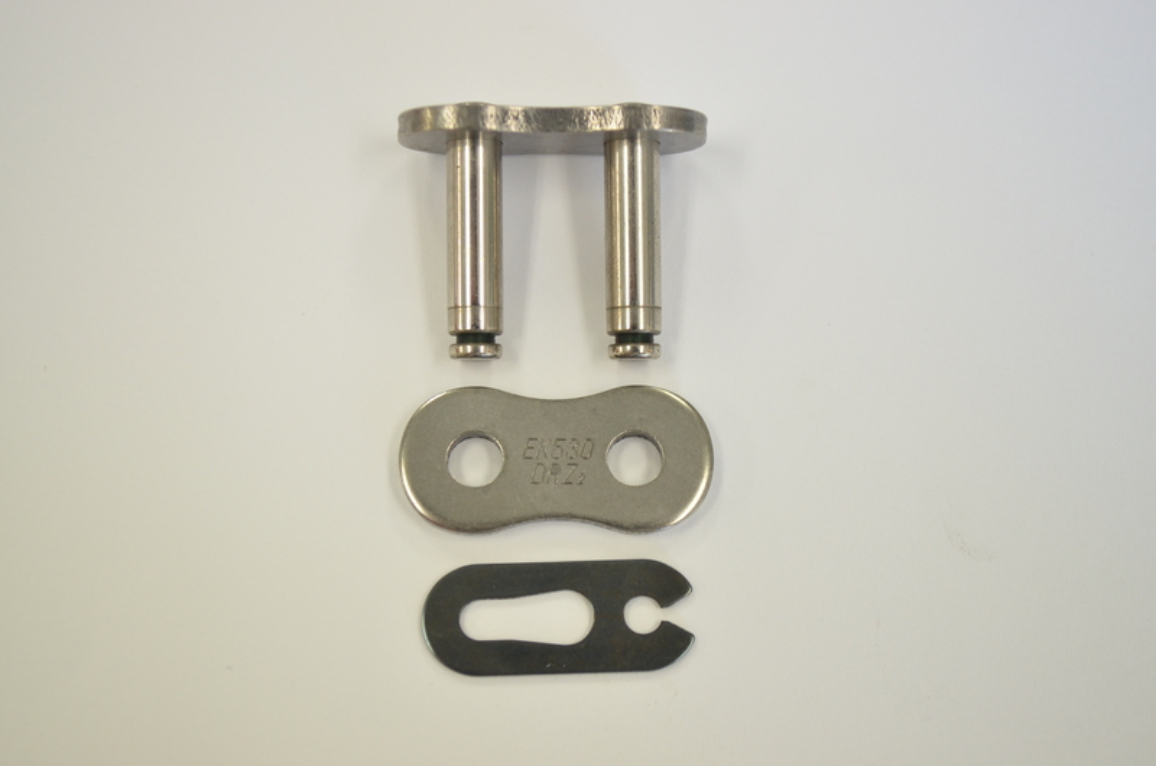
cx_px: 578
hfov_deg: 32.0
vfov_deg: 21.5
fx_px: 2019
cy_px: 383
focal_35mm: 63
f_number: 5.3
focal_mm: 42
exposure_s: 1/50
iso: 500
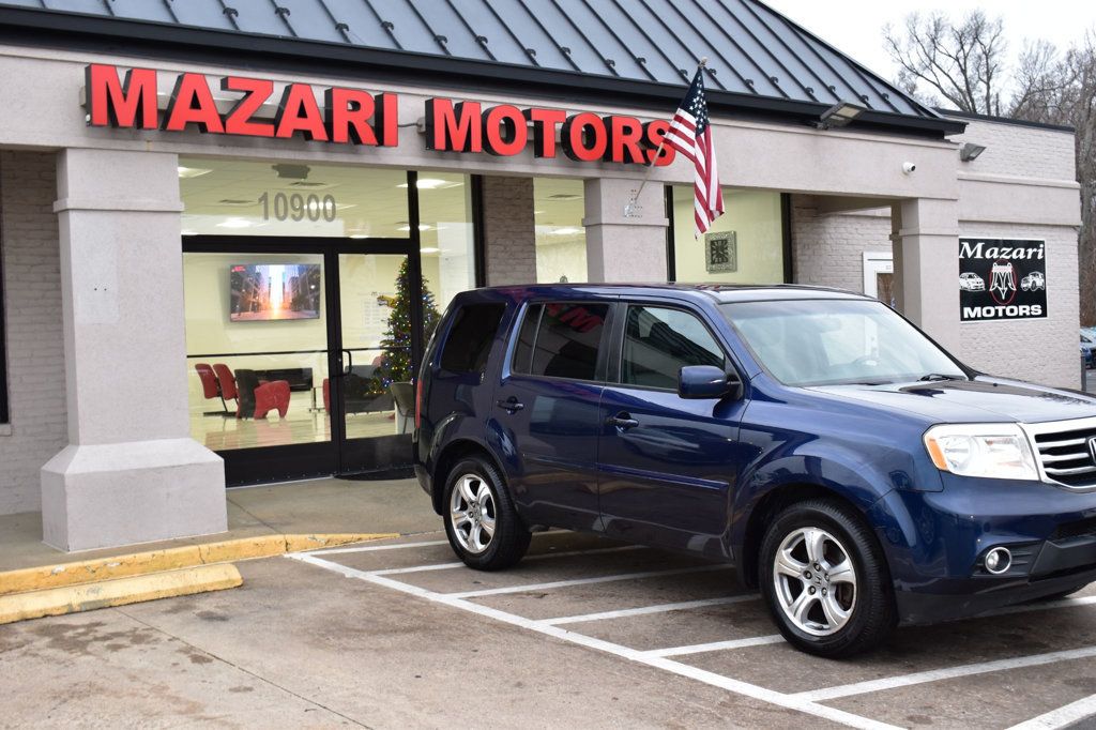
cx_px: 548
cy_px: 365
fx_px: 1278
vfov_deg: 31.9
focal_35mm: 42
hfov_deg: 46.4
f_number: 7.1
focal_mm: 28
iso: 400
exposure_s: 1/25
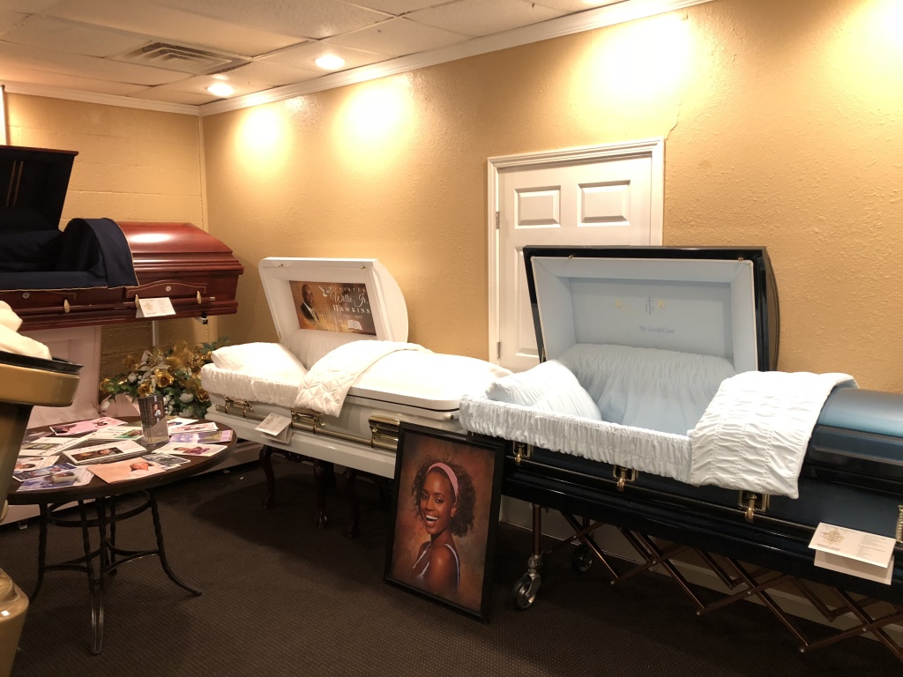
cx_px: 452
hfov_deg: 61.7
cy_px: 338
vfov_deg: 48.2
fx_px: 756
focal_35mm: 29
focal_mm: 3.99
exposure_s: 1/8
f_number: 1.8
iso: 100
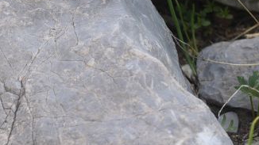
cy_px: -87
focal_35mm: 234
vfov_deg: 5.1
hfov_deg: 9.0
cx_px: 401
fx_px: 1606
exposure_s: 1/200
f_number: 5.6
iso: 200
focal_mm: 56
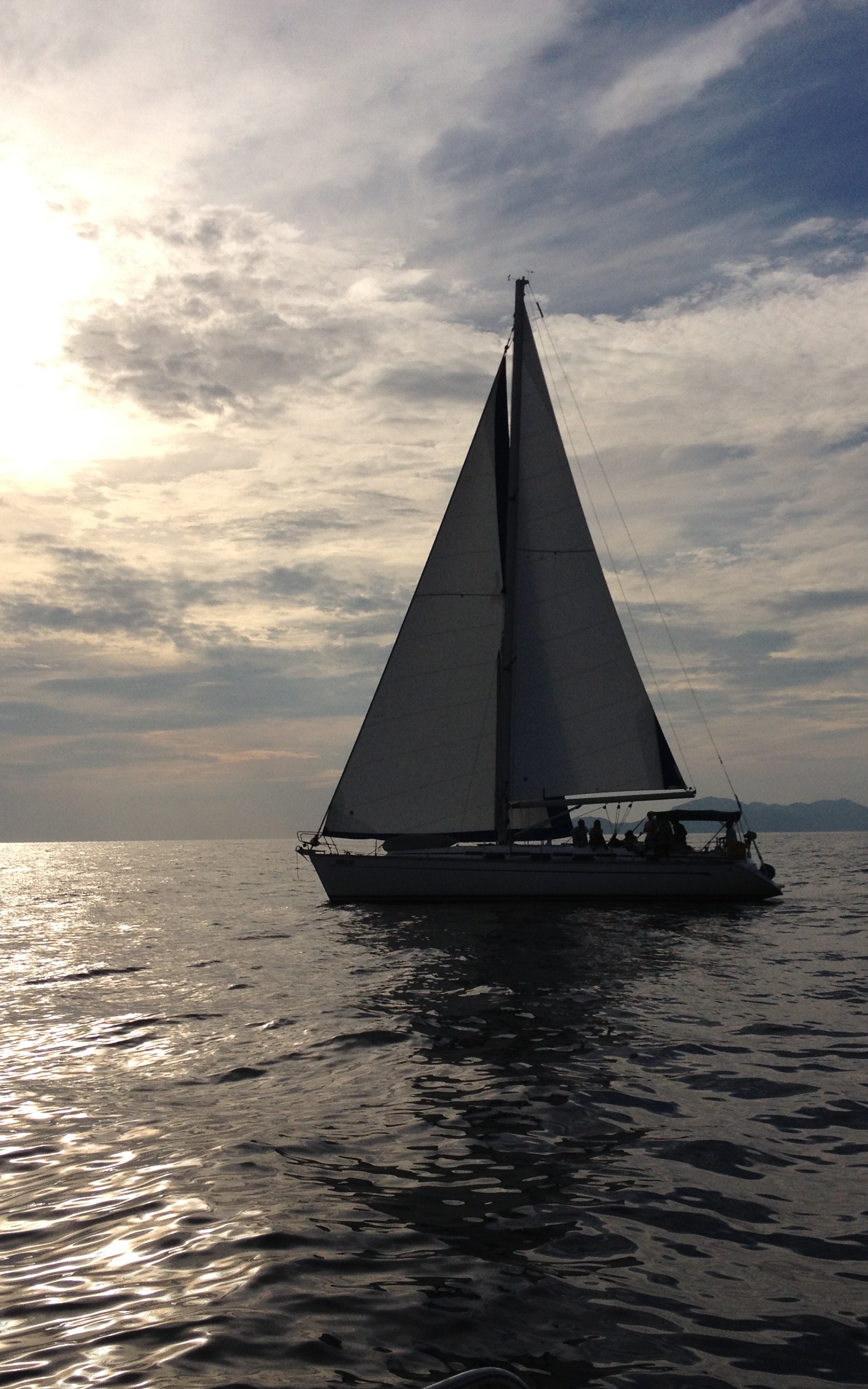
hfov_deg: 25.8
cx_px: 527
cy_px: 699
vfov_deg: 40.3
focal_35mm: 50
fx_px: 1892
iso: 50
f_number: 2.4
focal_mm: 4.28
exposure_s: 1/7937
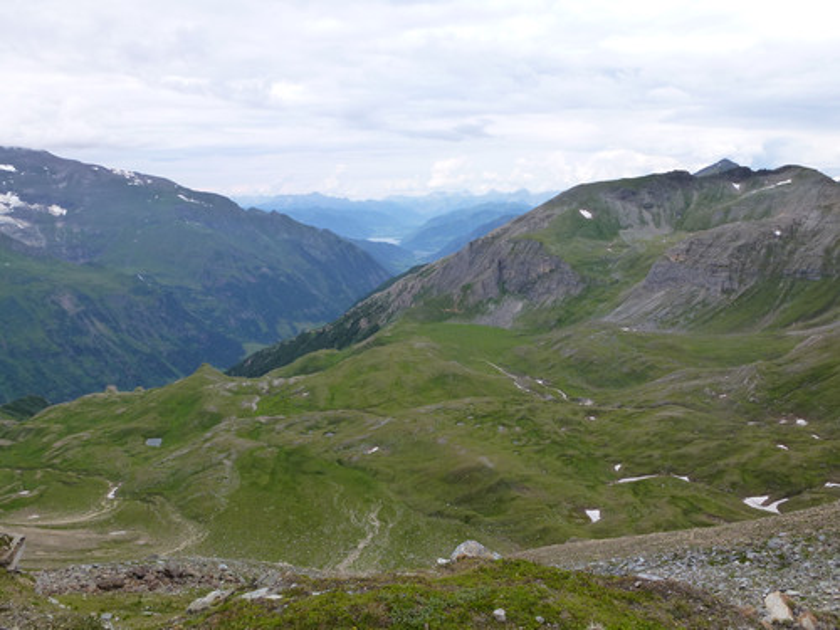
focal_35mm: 25
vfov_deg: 54.9
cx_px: 420
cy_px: 315
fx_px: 607
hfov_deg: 69.4
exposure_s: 1/500
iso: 160
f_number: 4
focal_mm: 4.3
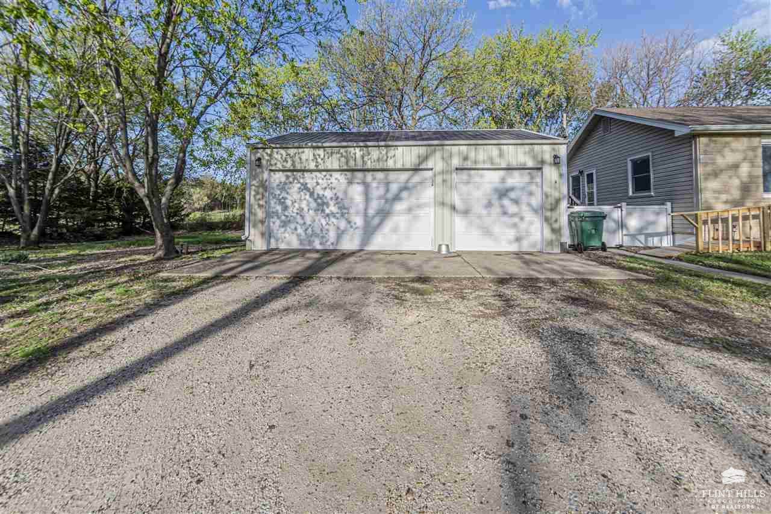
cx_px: 386
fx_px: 321
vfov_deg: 77.3
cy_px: 257
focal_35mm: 15
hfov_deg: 100.4
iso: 100
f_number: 10
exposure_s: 1/125
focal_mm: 10
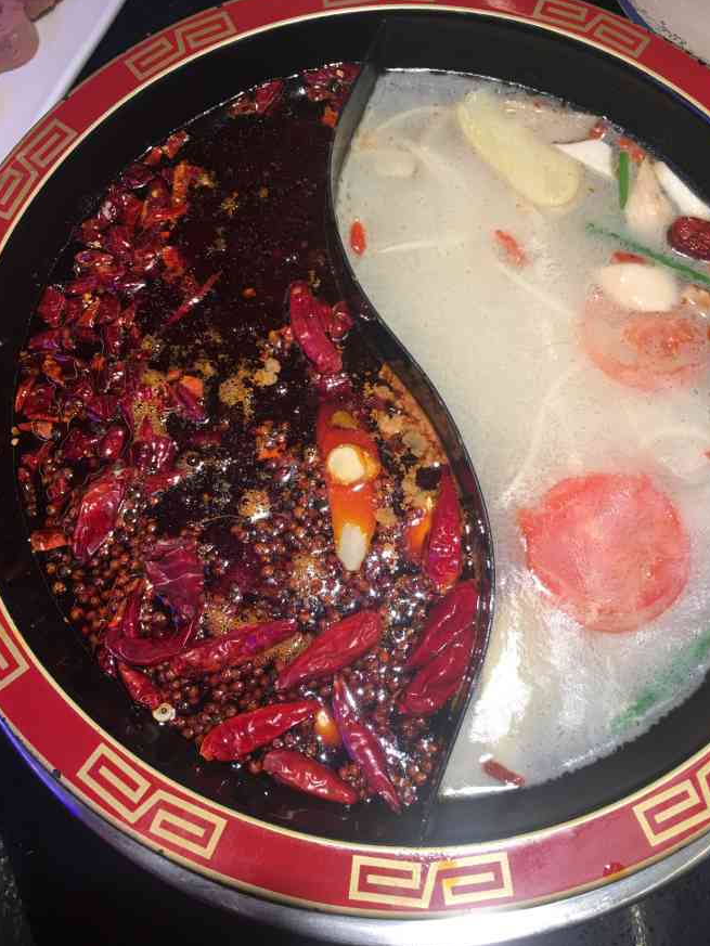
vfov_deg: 58.3
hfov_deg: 45.4
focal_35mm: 31
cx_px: 375
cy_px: 443
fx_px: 848
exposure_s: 1/33
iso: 25
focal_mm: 4.15
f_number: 2.2
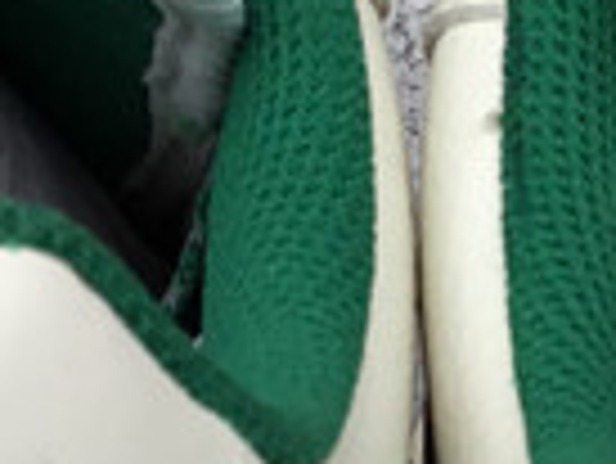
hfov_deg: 9.7
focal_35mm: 203
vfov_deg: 7.2
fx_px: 3616
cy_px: 804
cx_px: 549
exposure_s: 1/205
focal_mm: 3.3
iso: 25
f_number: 2.4
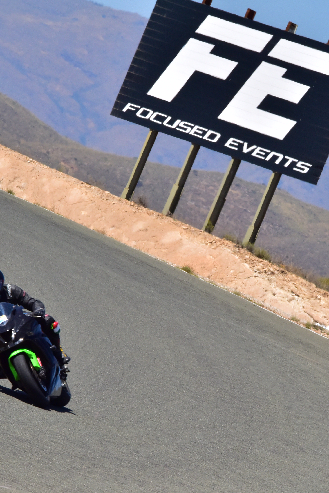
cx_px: 162
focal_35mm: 721
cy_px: 247
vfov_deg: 2.9
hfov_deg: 1.9
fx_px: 9883
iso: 800
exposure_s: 1/500
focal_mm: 480
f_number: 25
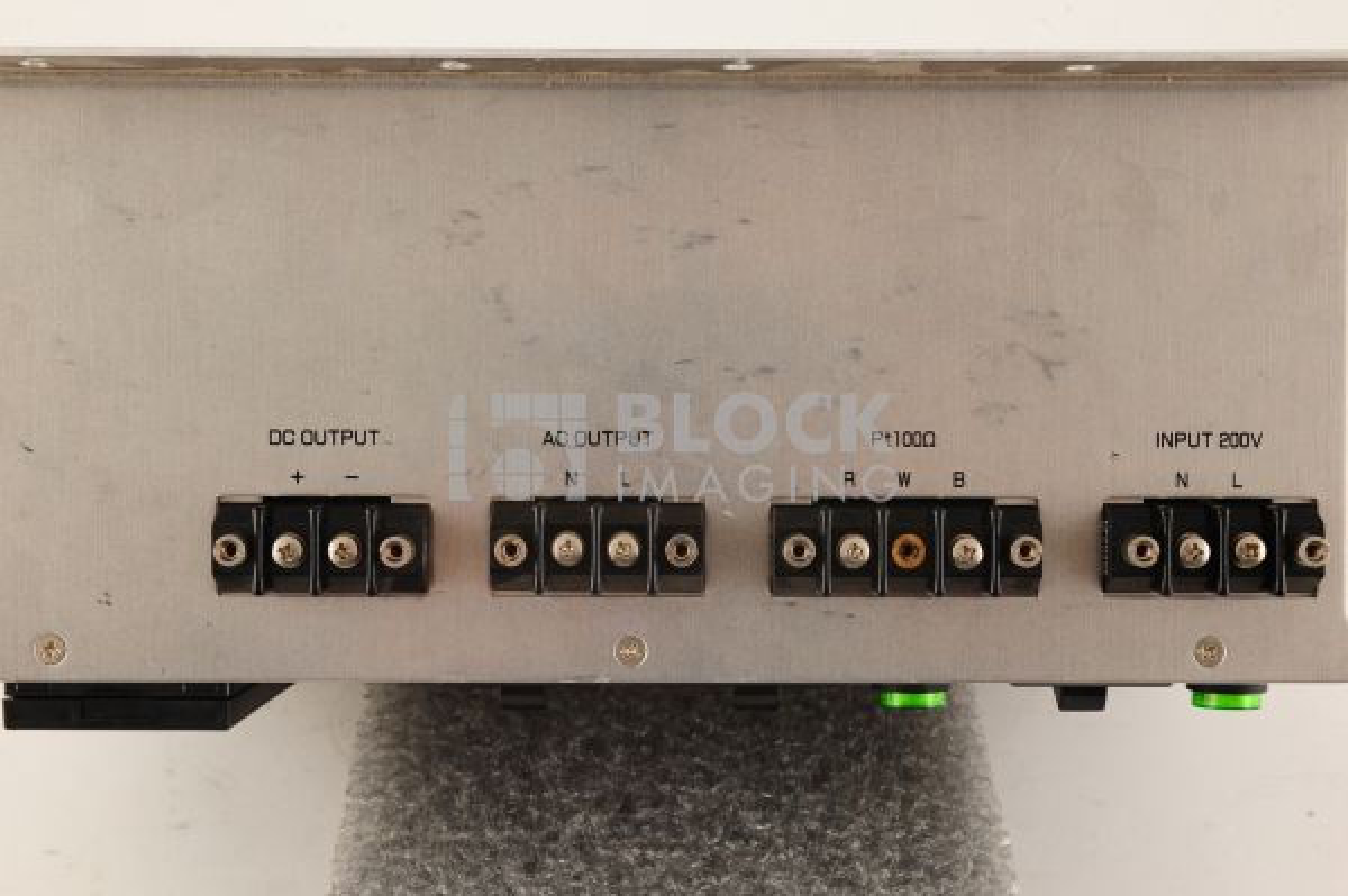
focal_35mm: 50
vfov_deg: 26.9
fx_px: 1871
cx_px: 674
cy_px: 448
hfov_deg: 39.6
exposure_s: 1/125
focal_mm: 50
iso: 1600
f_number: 13
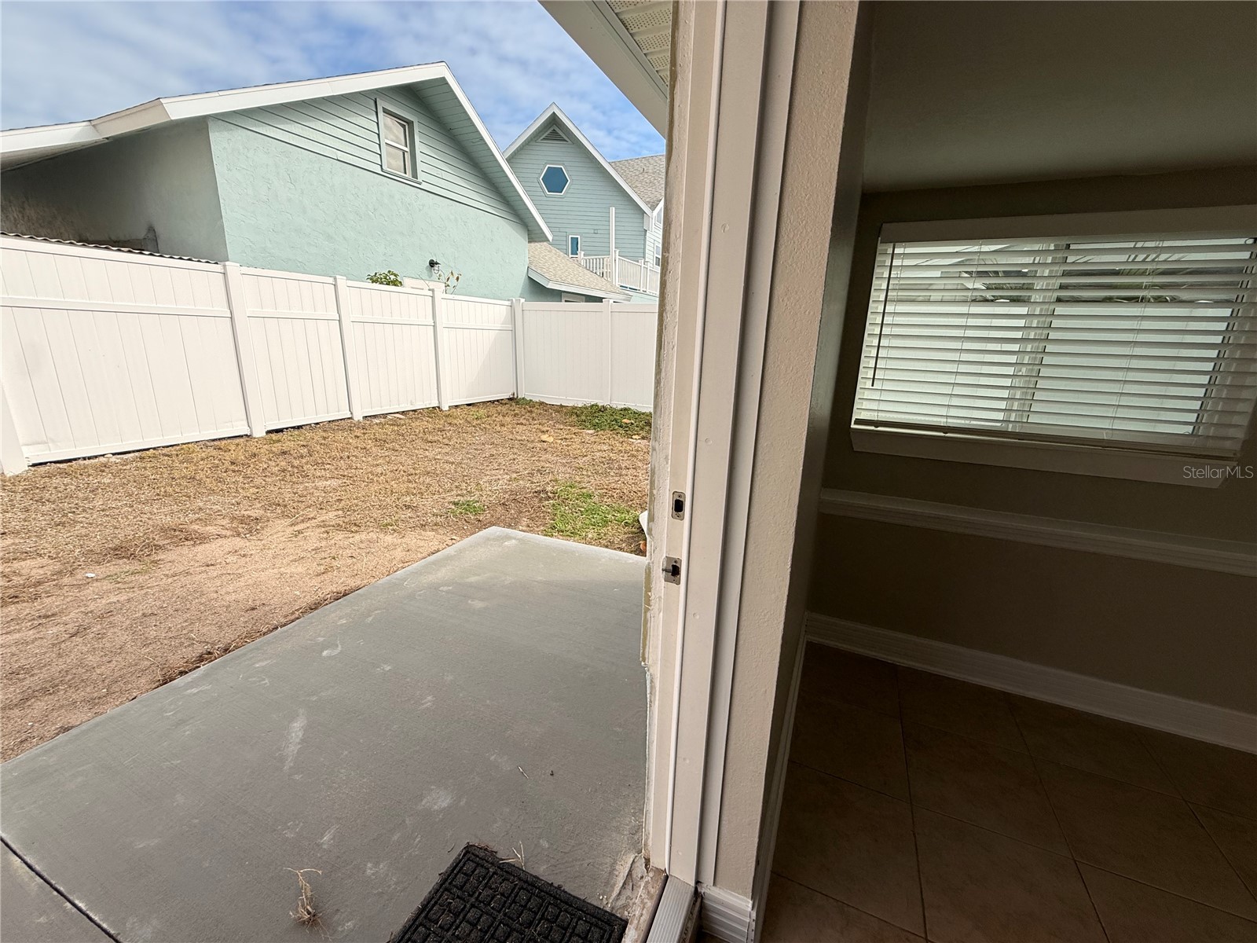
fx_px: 508
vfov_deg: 85.7
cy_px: 472
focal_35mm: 14
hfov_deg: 102.1
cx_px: 628
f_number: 2.2
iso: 50
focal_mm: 2.22
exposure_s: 1/1572
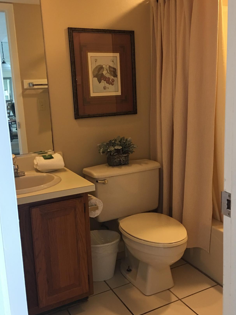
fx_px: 327
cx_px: 127
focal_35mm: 36
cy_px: 155
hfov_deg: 39.6
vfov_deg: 51.4
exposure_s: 1/10
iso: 80
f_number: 2.2
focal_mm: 4.15
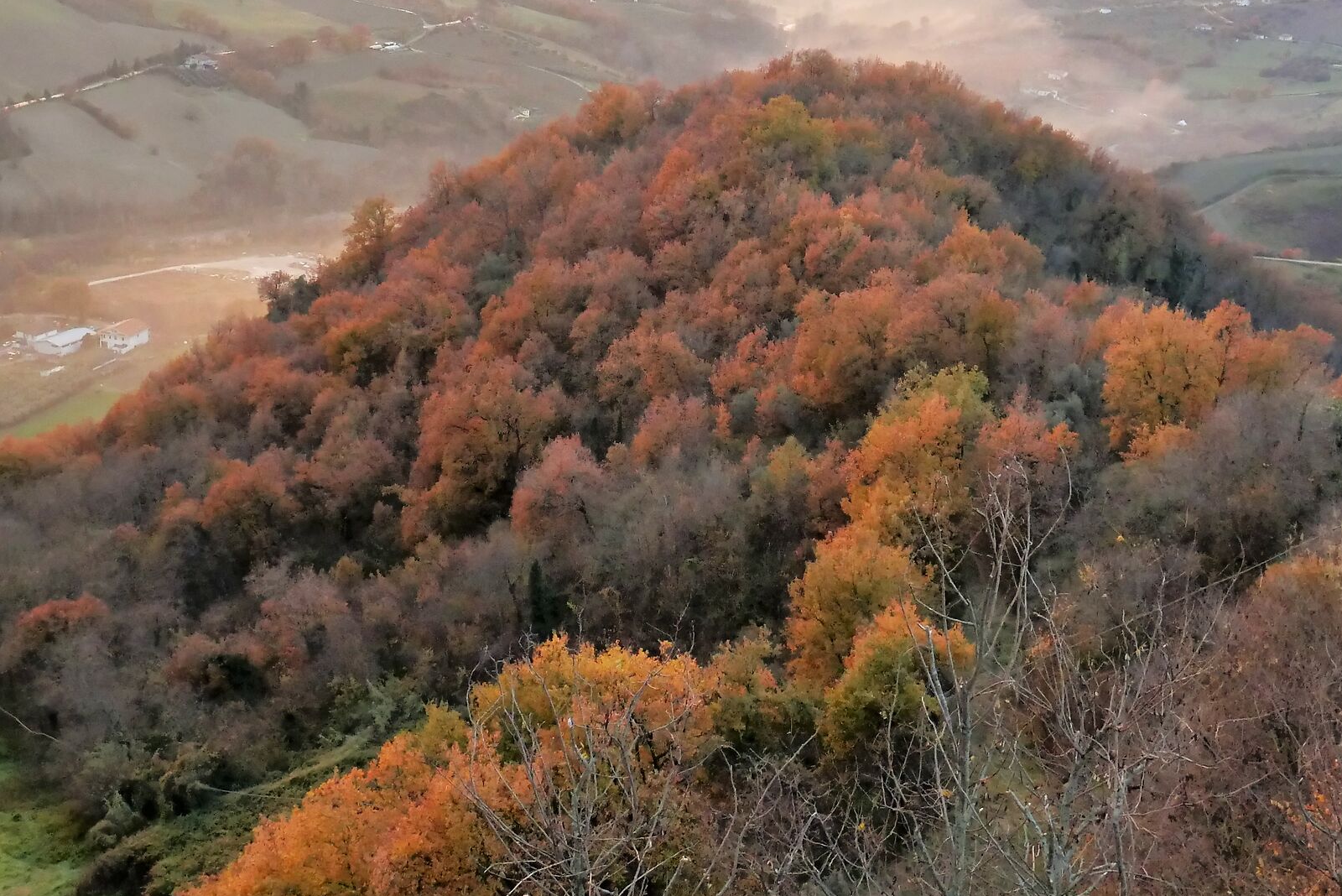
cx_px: 657
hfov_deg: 53.1
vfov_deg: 36.9
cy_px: 417
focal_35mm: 36
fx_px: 1342
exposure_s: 1/60
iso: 2500
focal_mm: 10.9
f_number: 4
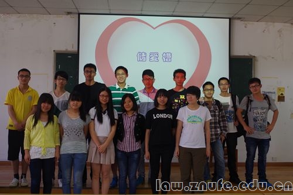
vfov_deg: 36.8
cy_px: 98
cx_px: 146
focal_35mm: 36
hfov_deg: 53.1
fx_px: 293
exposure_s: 1/20
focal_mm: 24.38
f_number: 5.6
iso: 250
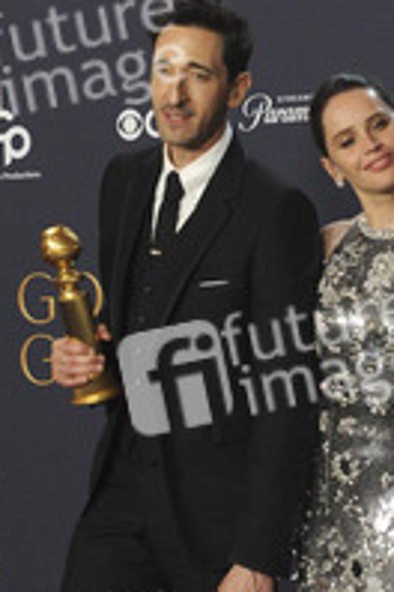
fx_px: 2659
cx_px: 360
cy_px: 514
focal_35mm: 162
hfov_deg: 8.4
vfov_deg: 12.6
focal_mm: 80
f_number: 5
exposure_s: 1/160
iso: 2500
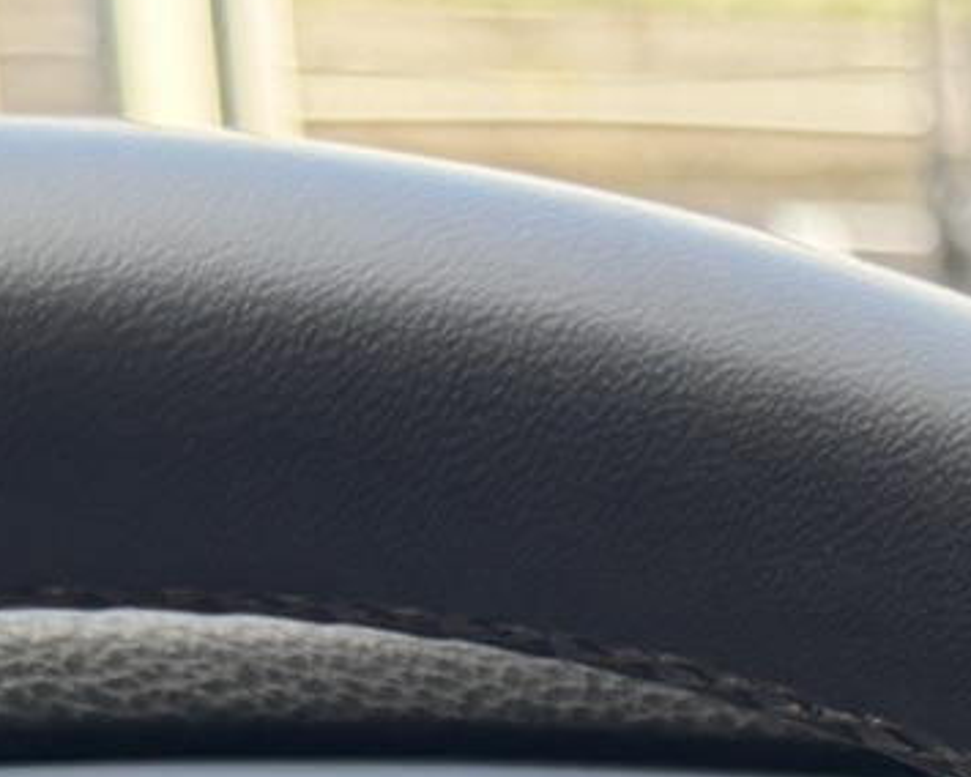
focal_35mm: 135
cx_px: 1781
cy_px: 1926
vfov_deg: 9.9
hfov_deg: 12.9
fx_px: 3880
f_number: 1.78
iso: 100
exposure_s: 1/195
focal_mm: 6.76
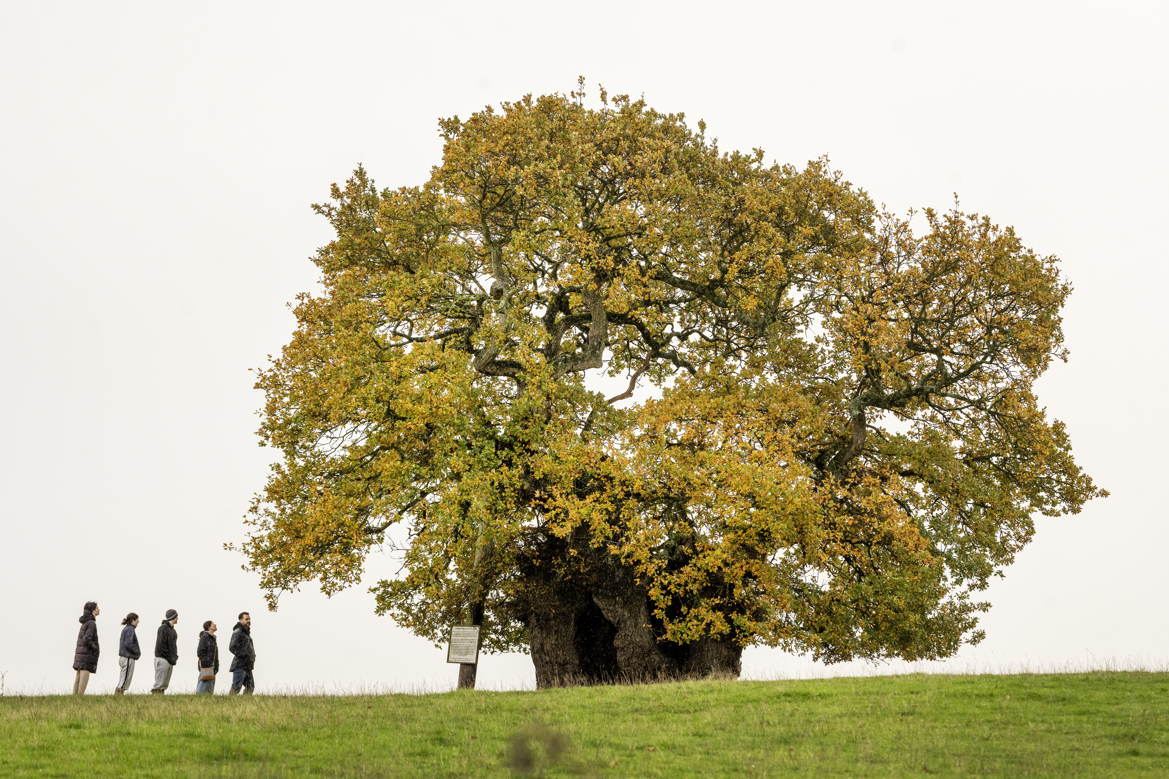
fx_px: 3896
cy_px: 390
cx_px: 584
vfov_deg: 11.4
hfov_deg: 17.1
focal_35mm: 120
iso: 800
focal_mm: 120
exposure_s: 1/400
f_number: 6.3
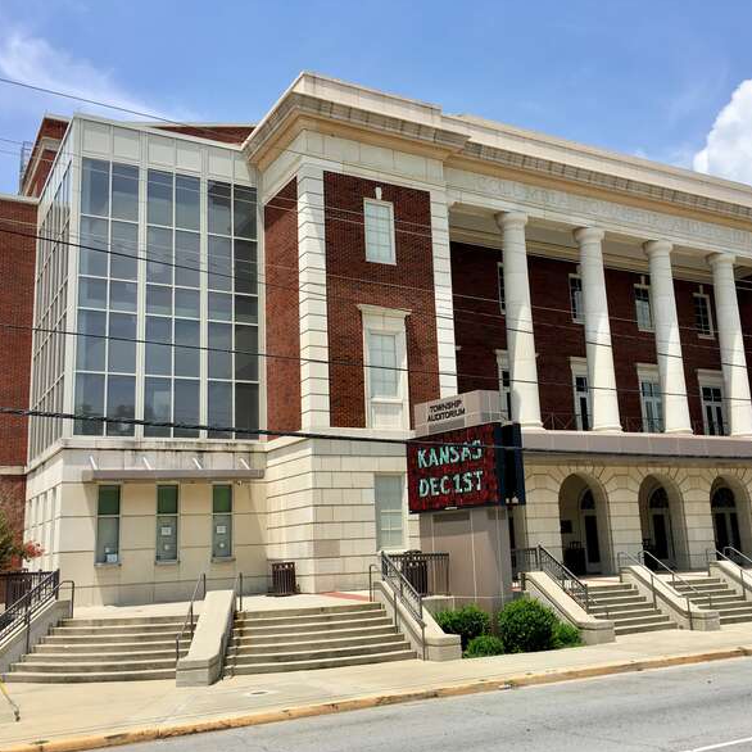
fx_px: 860
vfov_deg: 47.2
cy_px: 381
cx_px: 422
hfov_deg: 47.1
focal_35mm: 35
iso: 25
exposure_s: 1/1709
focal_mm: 4.15
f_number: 2.2
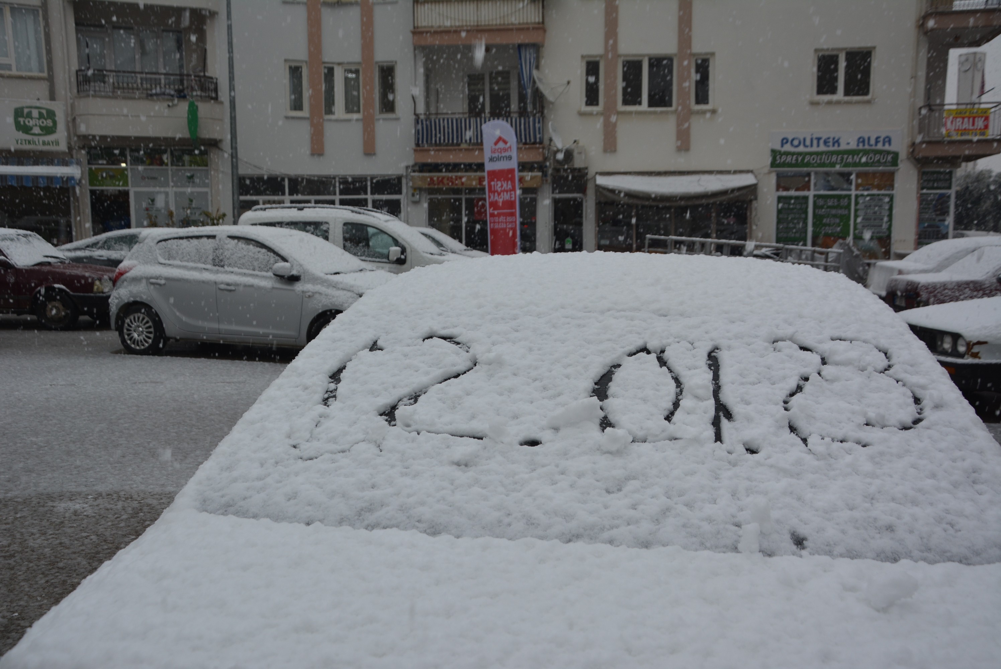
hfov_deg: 53.1
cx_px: 500
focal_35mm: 36
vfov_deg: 36.9
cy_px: 334
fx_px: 1002
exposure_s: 1/125
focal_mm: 24
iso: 200
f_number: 5.6
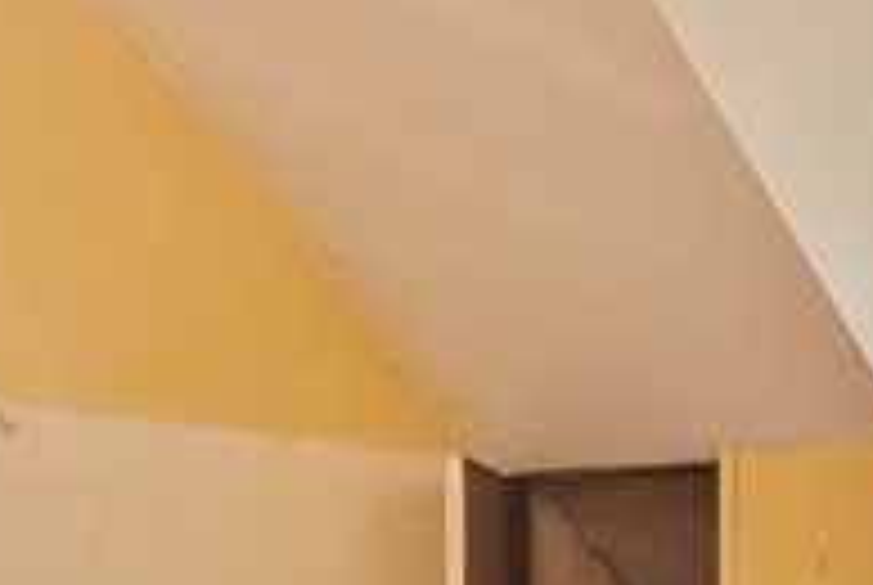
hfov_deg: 21.3
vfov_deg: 14.1
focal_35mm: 95
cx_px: 648
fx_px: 2307
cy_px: 684
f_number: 2.8
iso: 2000
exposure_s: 1/30
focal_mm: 17
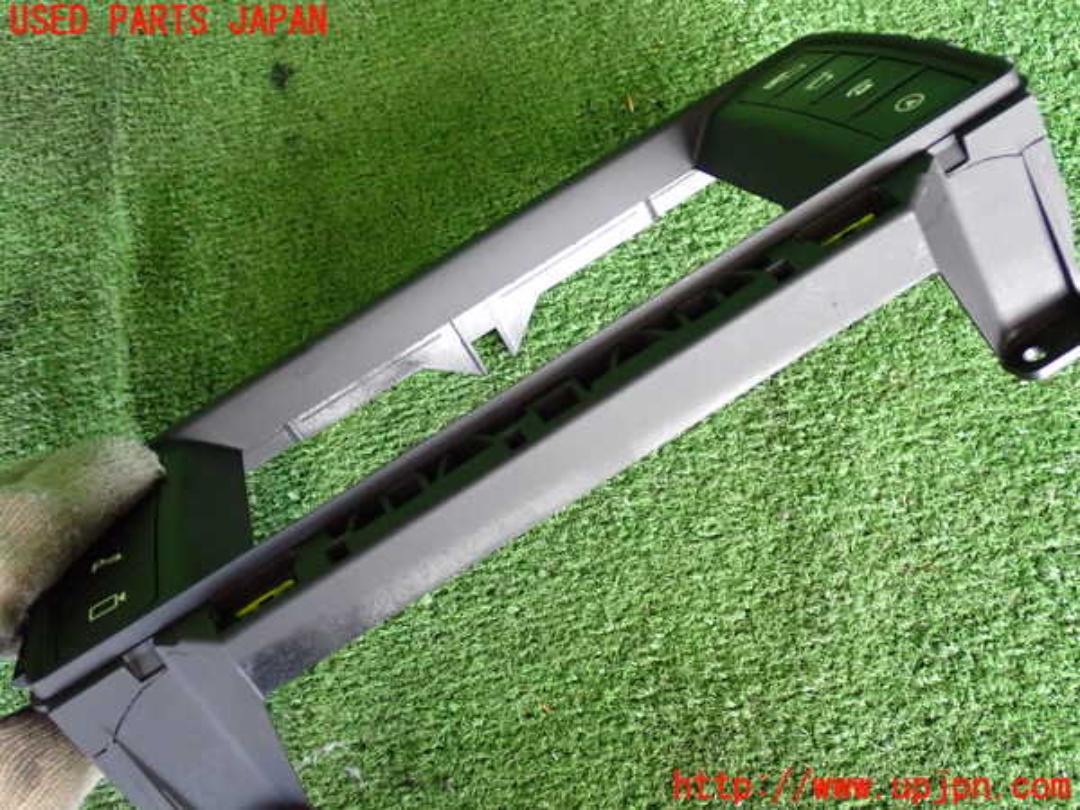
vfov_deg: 37.7
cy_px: 405
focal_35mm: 38
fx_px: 1186
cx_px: 540
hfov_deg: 49.0
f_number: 2.7
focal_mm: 6.83
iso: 640
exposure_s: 1/125
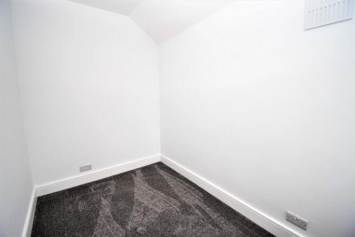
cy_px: 118
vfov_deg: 77.4
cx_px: 178
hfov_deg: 100.4
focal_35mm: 15
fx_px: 148
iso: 800
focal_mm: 10
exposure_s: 1/100
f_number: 5
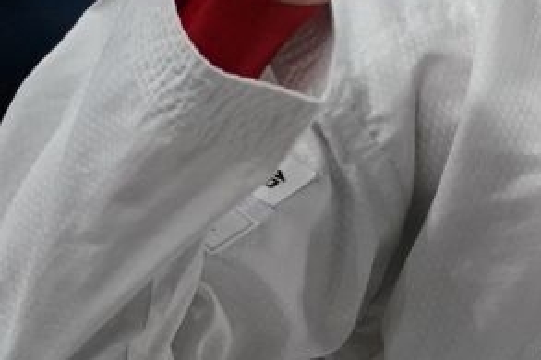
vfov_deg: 2.1
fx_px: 9687
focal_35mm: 645
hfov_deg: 3.2
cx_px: 1440
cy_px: -7
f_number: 2.8
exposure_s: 1/1000
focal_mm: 70
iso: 1600
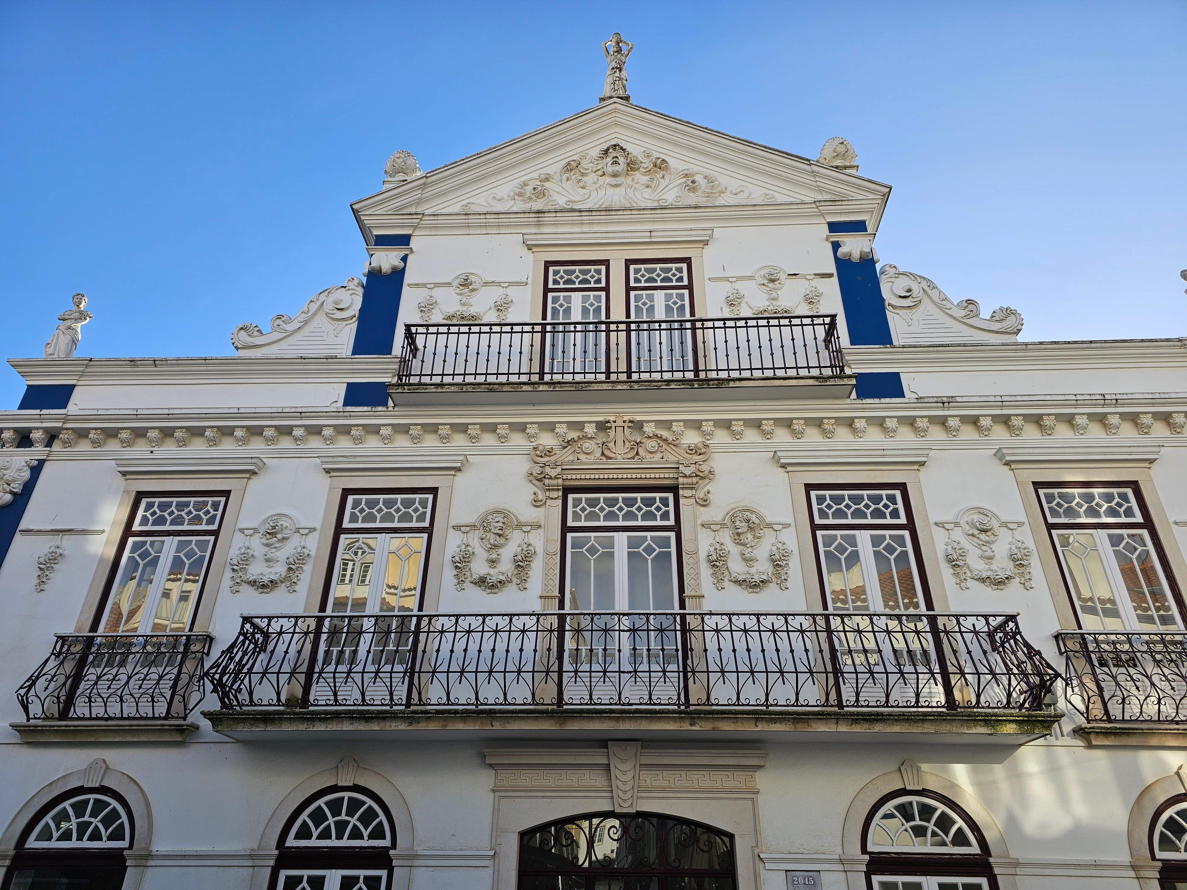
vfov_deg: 58.9
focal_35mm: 23
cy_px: 445
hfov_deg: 73.9
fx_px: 789
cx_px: 594
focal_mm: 6.3
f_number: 1.7
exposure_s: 1/481
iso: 10
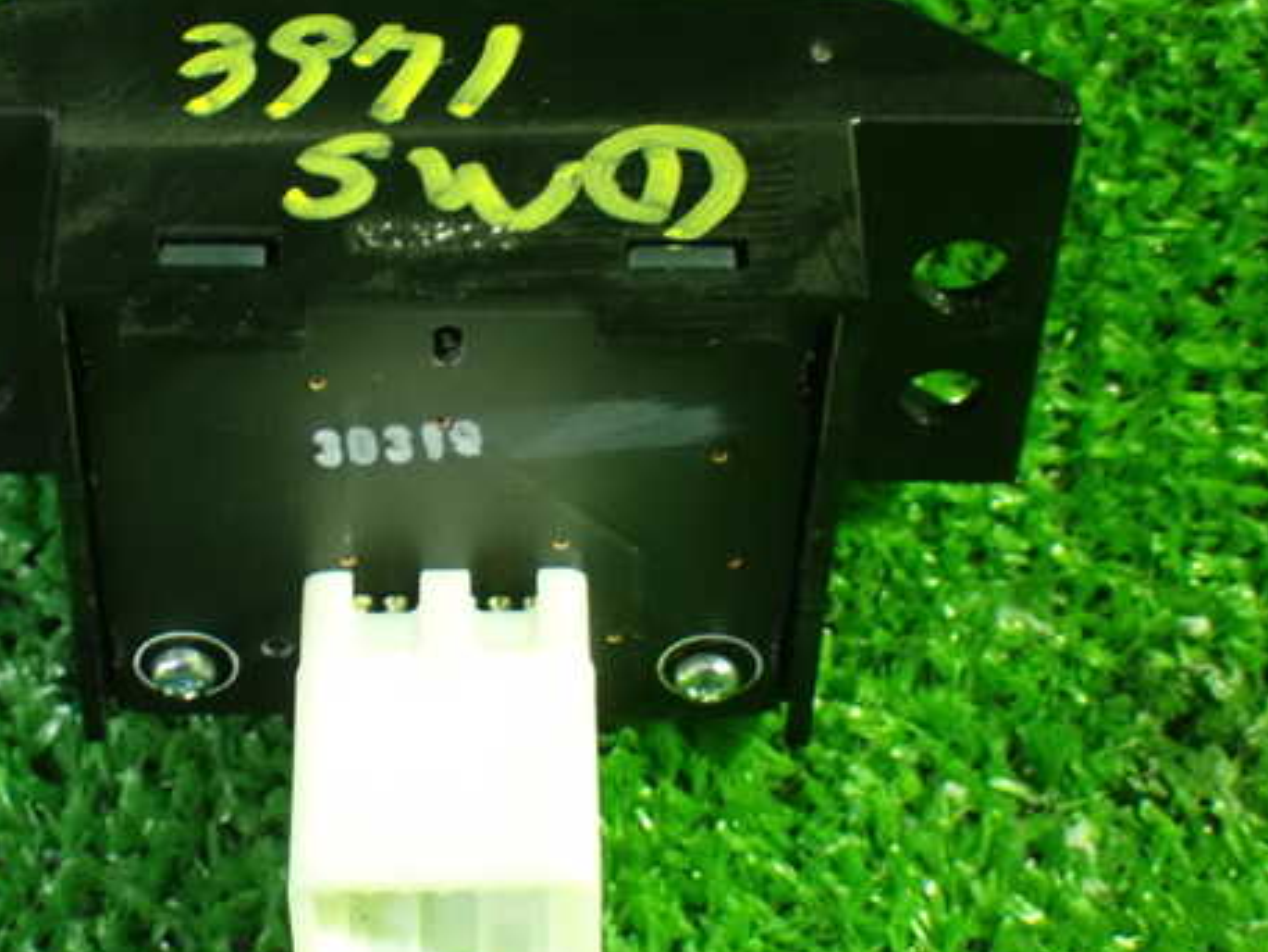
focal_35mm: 101
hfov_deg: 19.4
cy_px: 416
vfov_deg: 14.7
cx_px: 449
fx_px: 3701
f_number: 4.1
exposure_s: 1/13
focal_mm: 13.65
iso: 1600
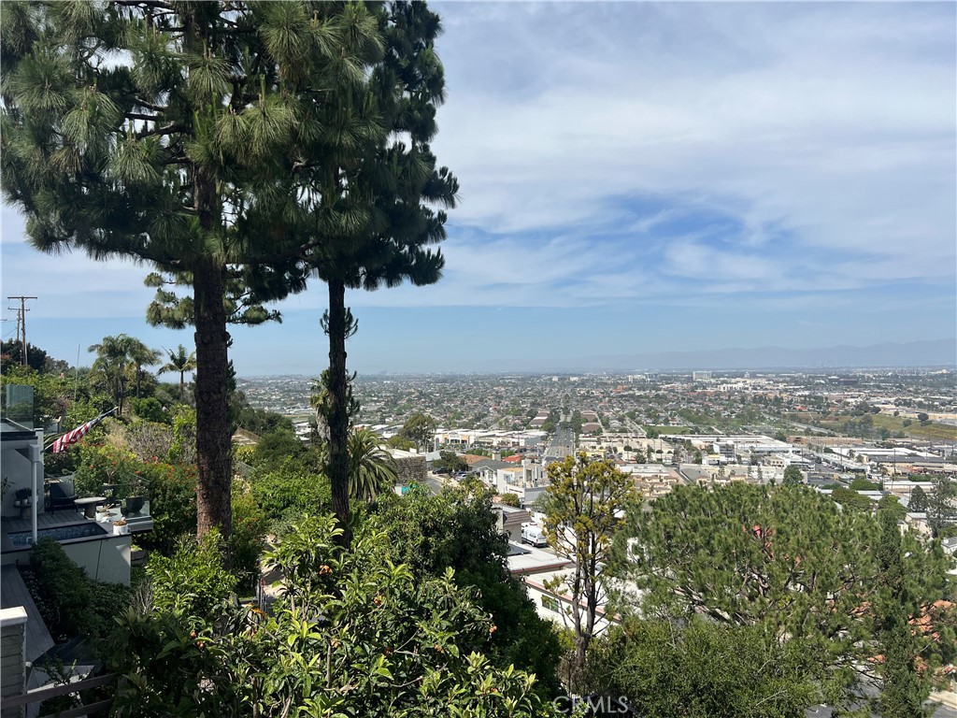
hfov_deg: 67.3
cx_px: 478
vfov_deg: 53.1
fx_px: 719
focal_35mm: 26
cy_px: 359
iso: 50
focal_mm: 5.7
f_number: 1.5
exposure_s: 1/6993
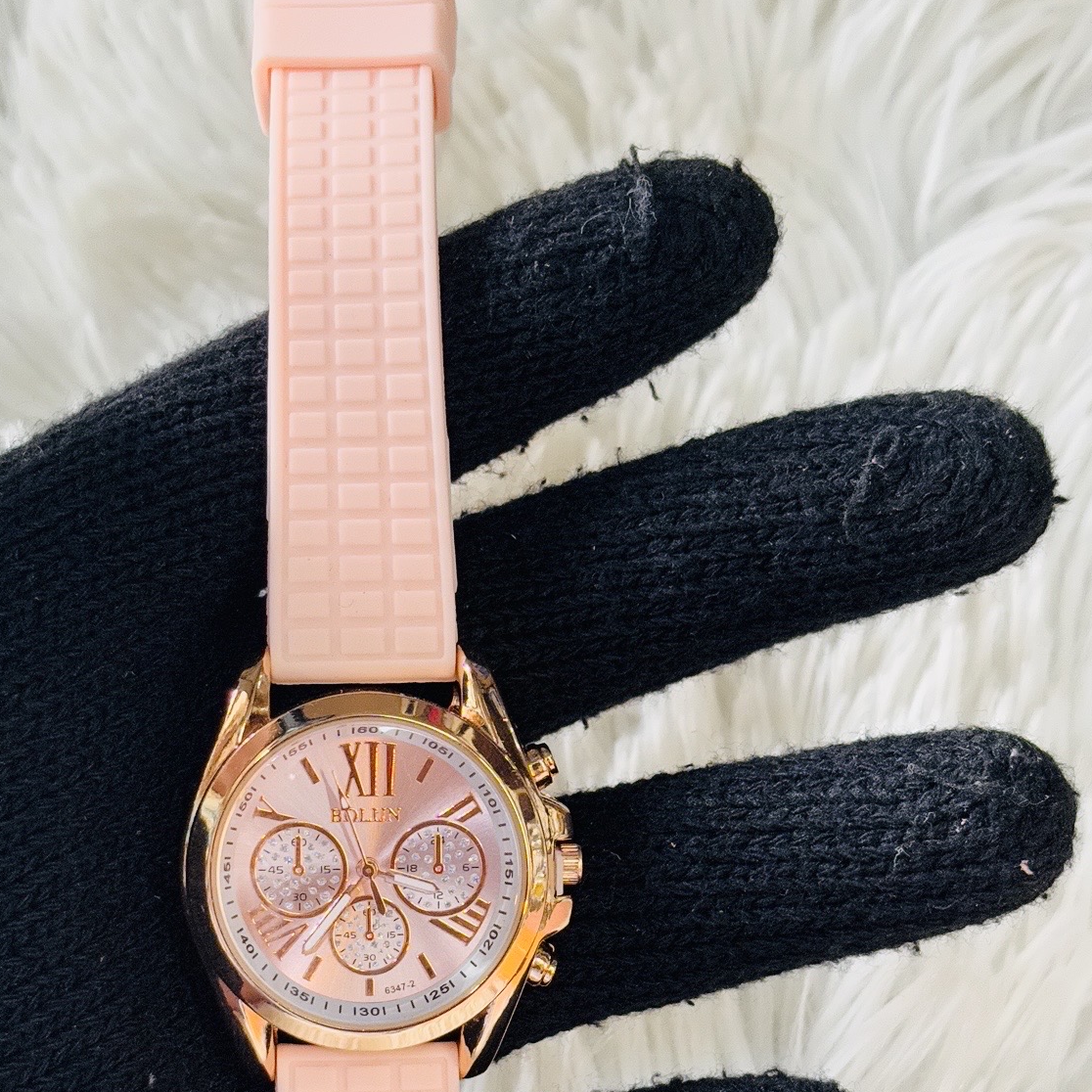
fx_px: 2962
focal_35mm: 83
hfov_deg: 20.8
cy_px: 840
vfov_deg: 20.7
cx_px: 390
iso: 64
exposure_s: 1/50
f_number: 1.6
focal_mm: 5.96
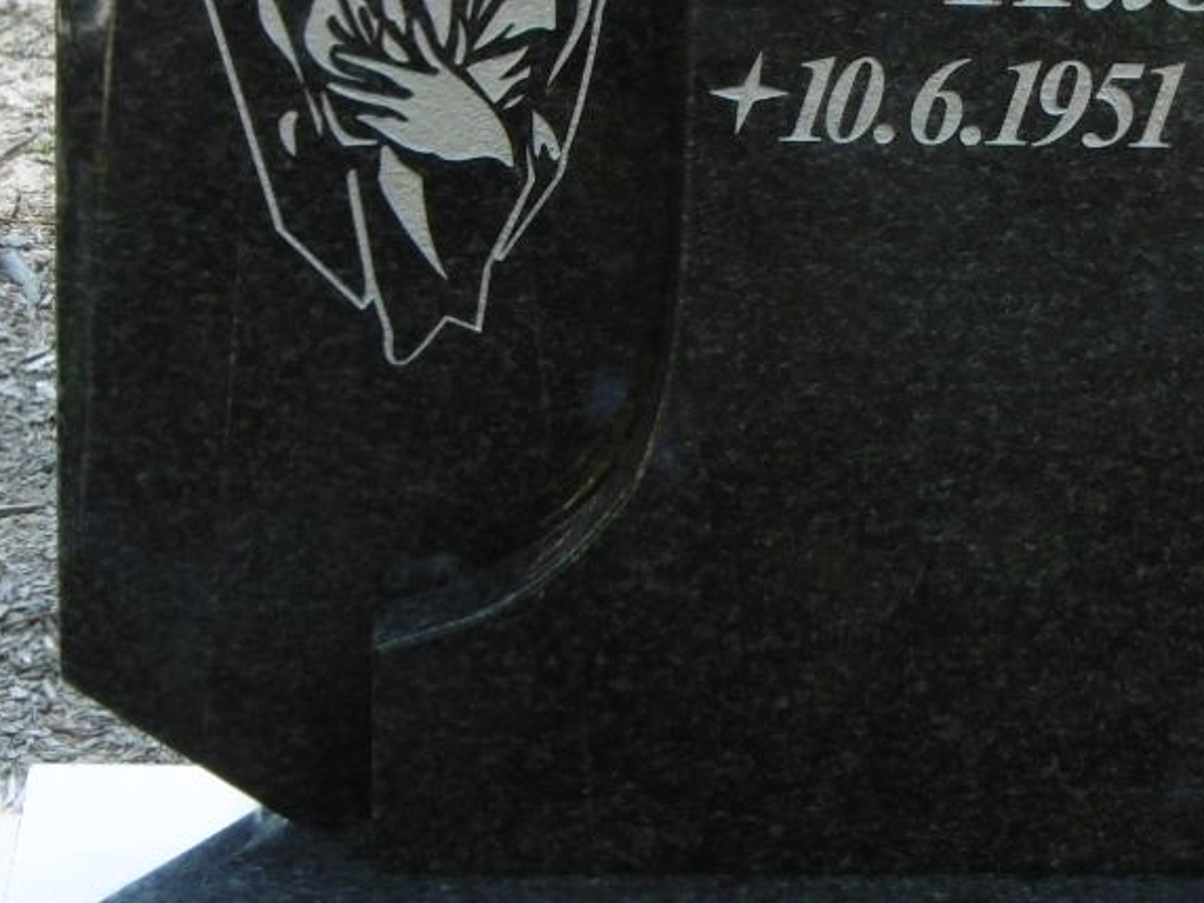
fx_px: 5356
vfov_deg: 9.6
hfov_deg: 12.8
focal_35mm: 154
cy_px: 229
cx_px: 983
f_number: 3.8
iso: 100
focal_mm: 7.7
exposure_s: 1/125
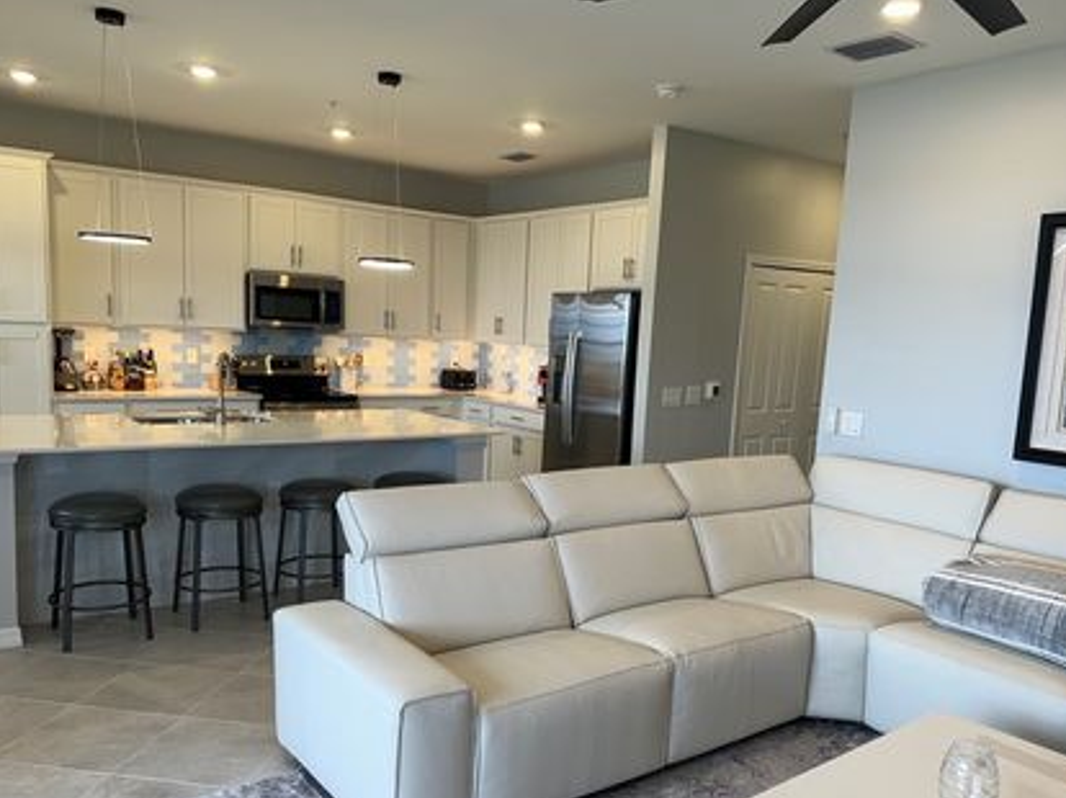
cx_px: 554
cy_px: 457
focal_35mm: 29
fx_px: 893
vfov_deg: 48.0
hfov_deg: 61.7
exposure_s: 1/120
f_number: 1.78
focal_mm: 6.76
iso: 80
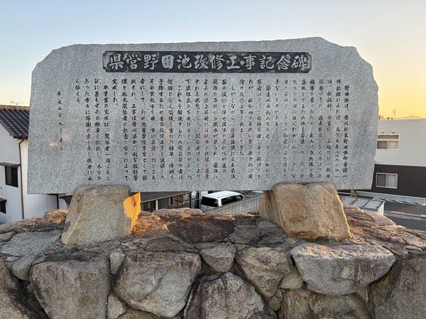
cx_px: 213
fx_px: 320
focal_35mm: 26
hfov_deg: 67.3
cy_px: 160
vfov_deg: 53.1
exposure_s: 1/251
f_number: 1.6
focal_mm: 5.96
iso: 64
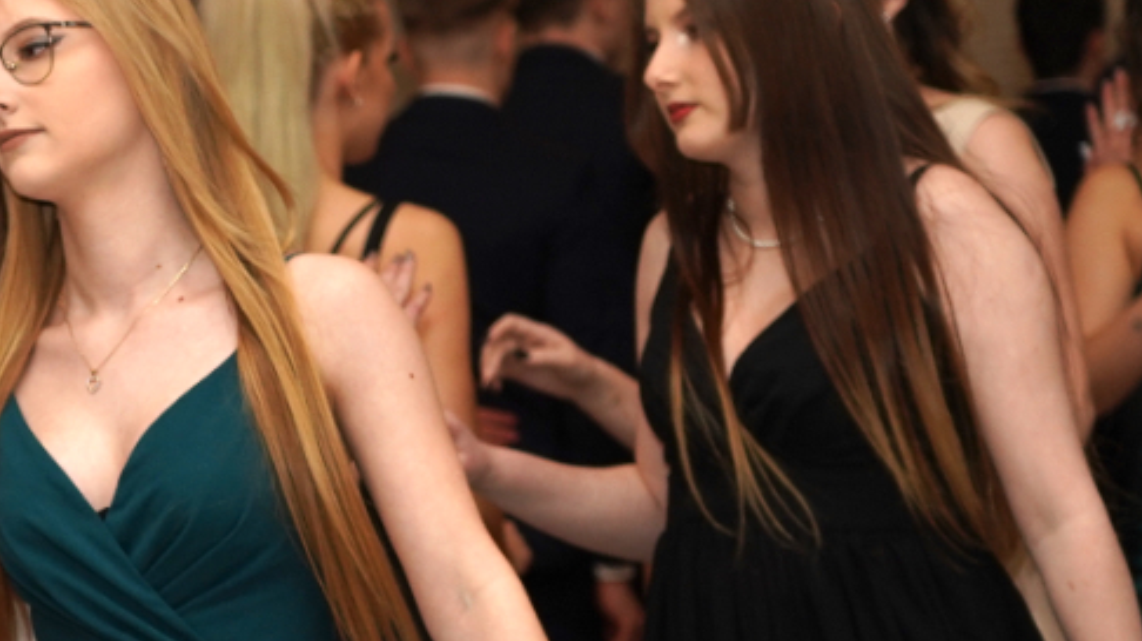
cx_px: -214
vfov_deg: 6.5
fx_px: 5600
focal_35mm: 185
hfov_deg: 11.4
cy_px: 668
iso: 800
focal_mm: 66
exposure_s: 1/100
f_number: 4
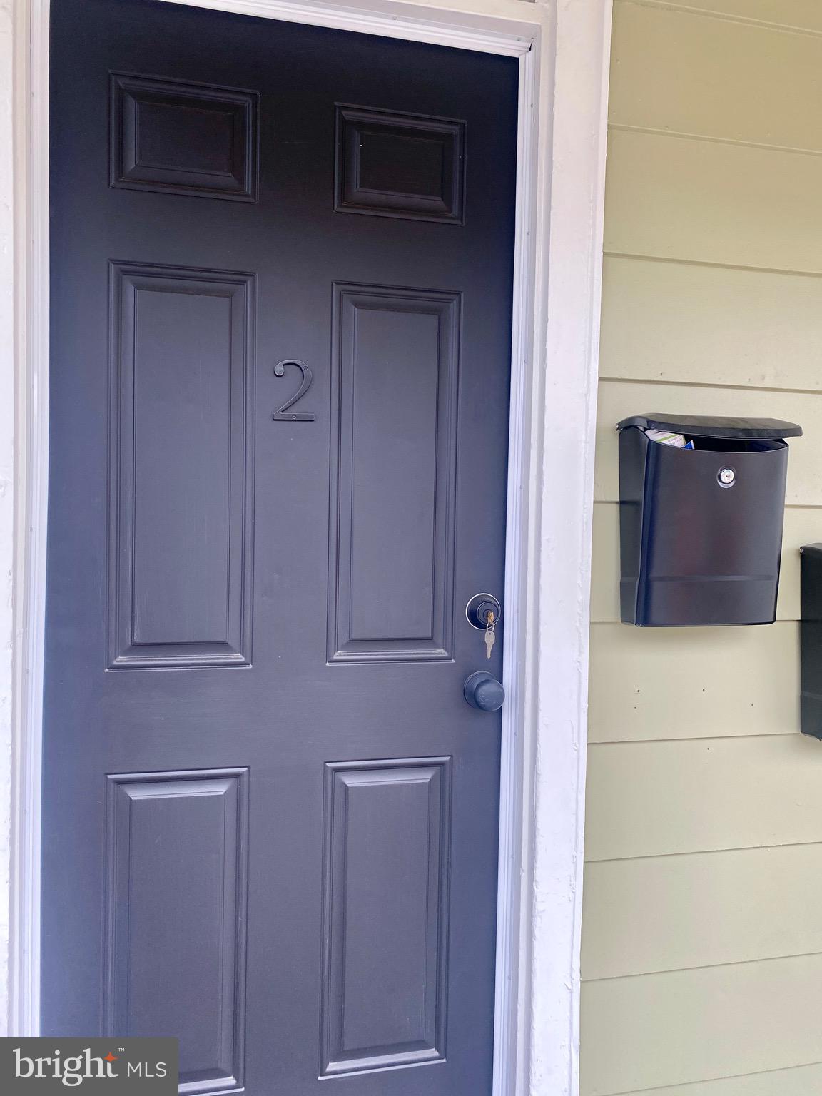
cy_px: 548
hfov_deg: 53.1
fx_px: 823
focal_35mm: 26
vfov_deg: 67.3
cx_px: 411
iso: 80
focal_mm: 4.25
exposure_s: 1/121
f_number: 1.8
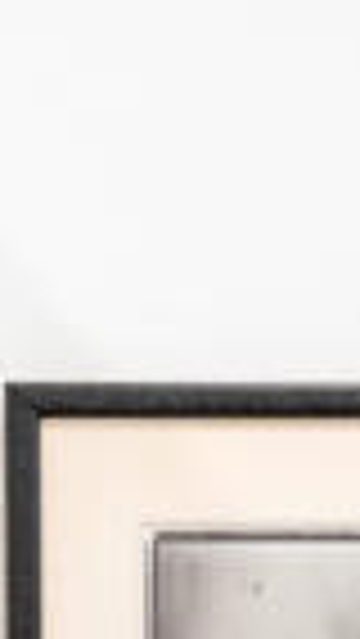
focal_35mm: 227
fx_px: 3848
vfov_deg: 8.1
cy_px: 1908
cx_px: 450
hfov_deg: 5.3
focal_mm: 30
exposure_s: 2
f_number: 13
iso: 64
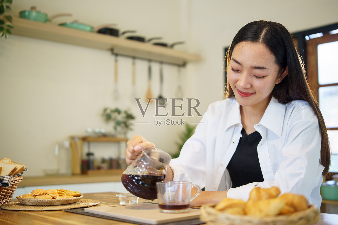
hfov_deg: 47.9
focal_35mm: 40
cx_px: 169
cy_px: 112
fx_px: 380
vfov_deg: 33.0
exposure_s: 1/320
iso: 125
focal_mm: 27
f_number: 1.2
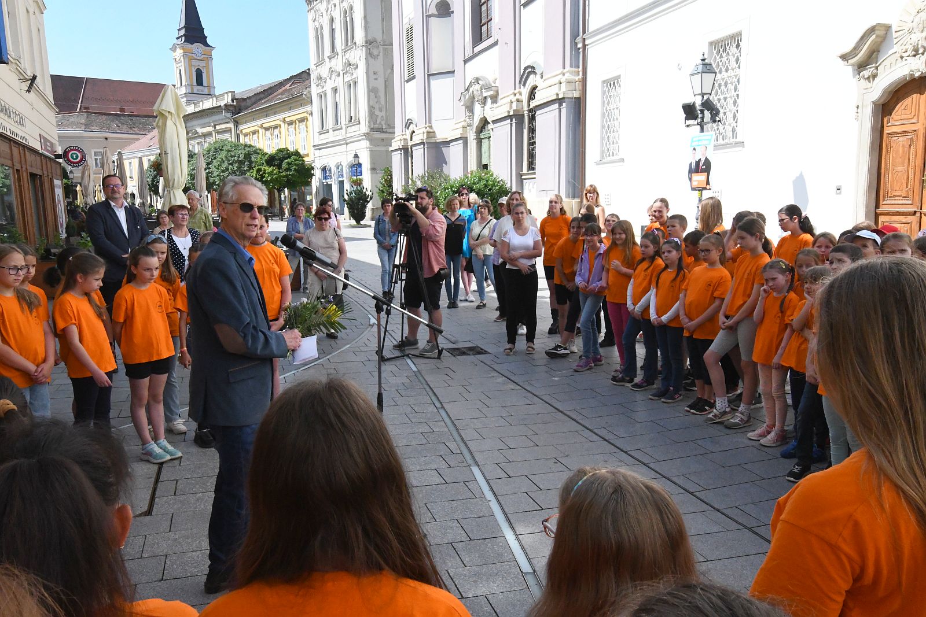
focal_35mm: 28
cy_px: 308
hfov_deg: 65.5
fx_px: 720
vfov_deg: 46.4
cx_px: 463
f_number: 18
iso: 5000
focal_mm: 19
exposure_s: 1/1250
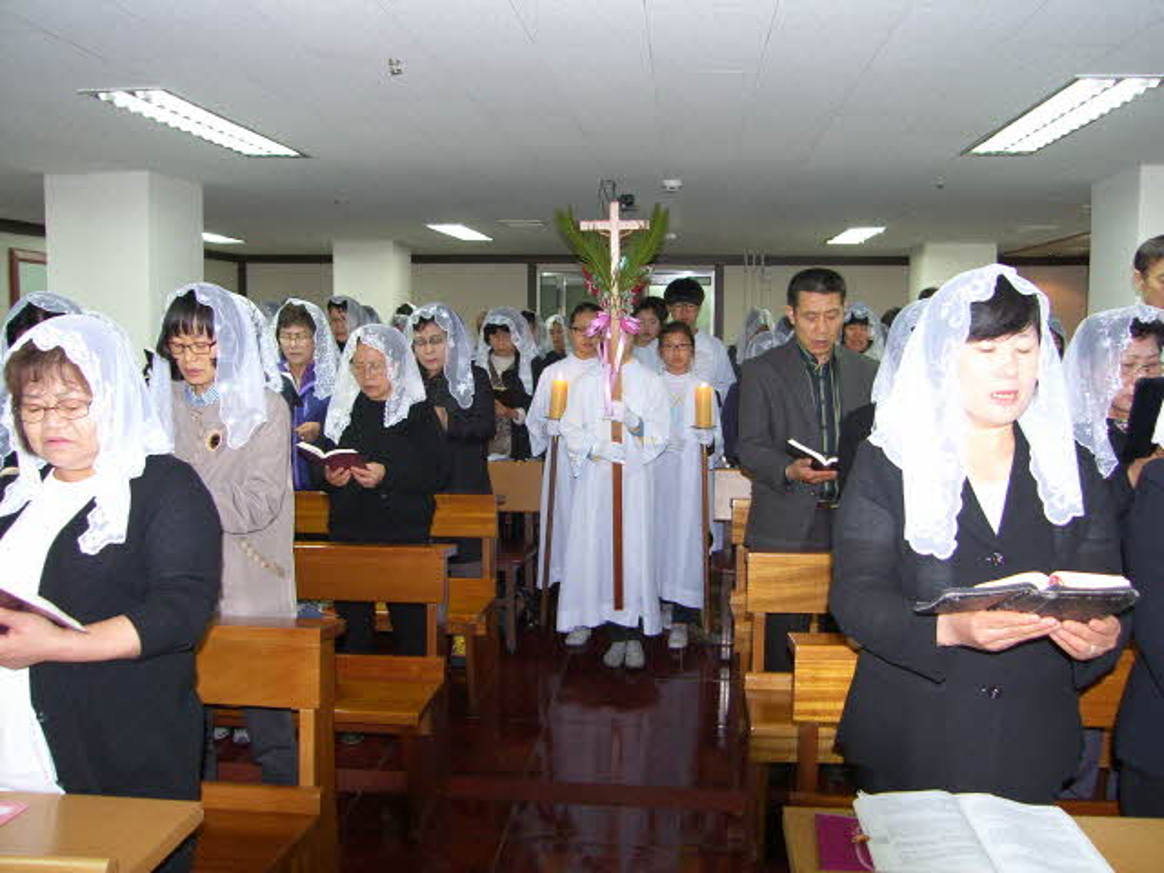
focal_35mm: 28
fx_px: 942
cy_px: 436
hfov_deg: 63.4
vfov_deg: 49.7
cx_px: 582
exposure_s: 1/30
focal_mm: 7.4
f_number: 2.2
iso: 50
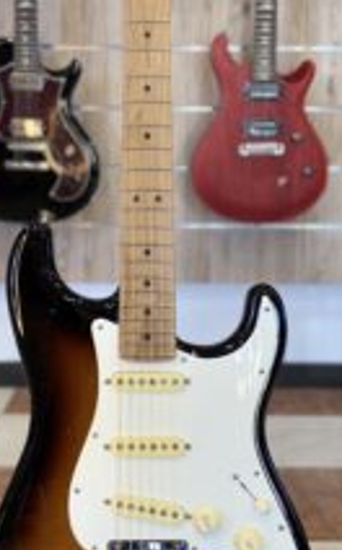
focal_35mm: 52
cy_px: 228
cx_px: 145
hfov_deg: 24.8
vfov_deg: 38.8
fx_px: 778
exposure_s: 1/100
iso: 100
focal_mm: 4.25
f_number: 1.8
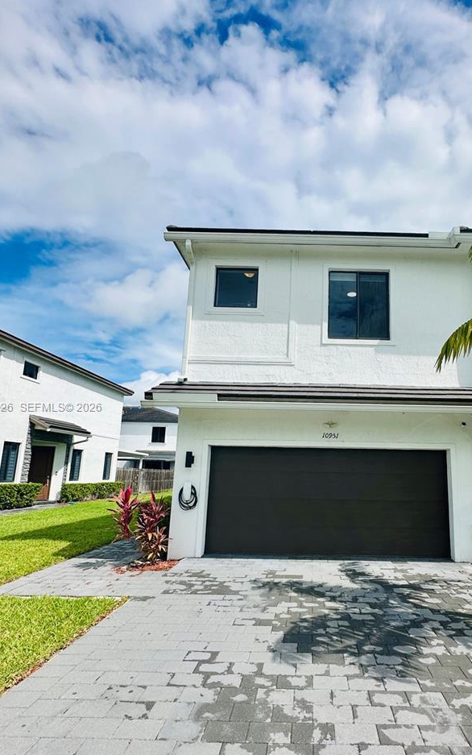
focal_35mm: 19
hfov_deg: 60.8
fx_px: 391
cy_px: 408
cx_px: 314
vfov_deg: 87.8
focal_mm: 2.22
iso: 50
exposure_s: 1/3509
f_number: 2.2
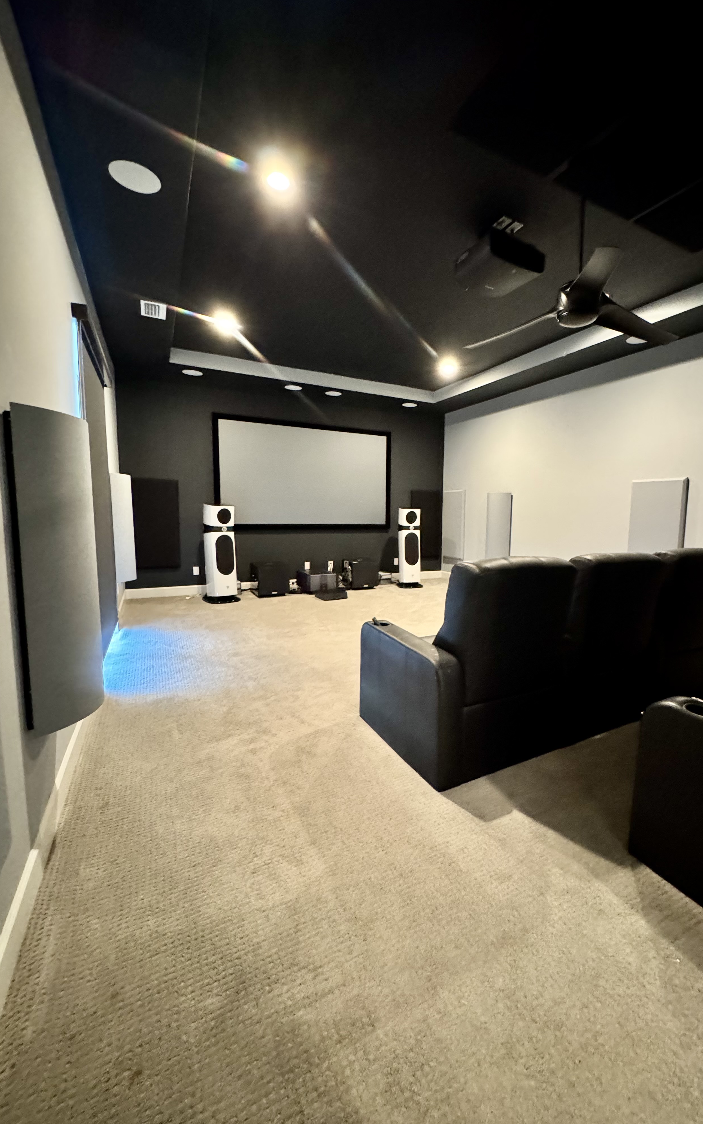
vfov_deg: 101.5
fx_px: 460
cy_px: 560
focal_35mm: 15
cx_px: 415
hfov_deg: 74.1
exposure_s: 1/40
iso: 1250
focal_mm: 2.22
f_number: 2.2
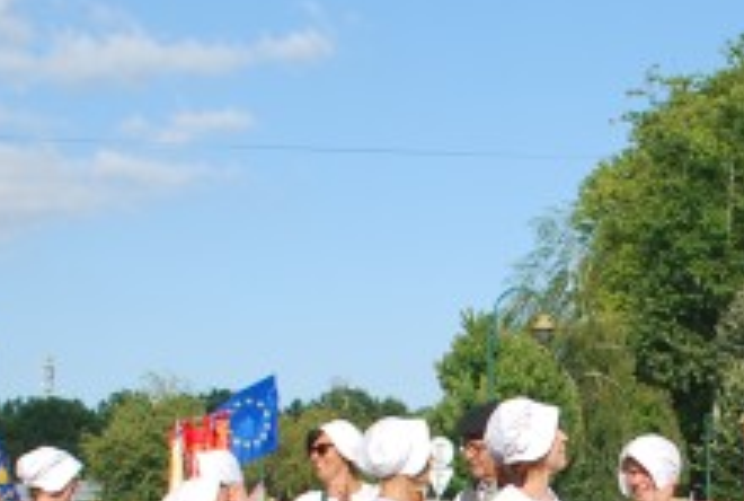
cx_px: 717
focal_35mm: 120
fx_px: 2487
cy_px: 662
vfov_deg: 11.2
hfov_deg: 16.7
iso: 100
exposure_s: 1/200
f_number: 7.1
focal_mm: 22
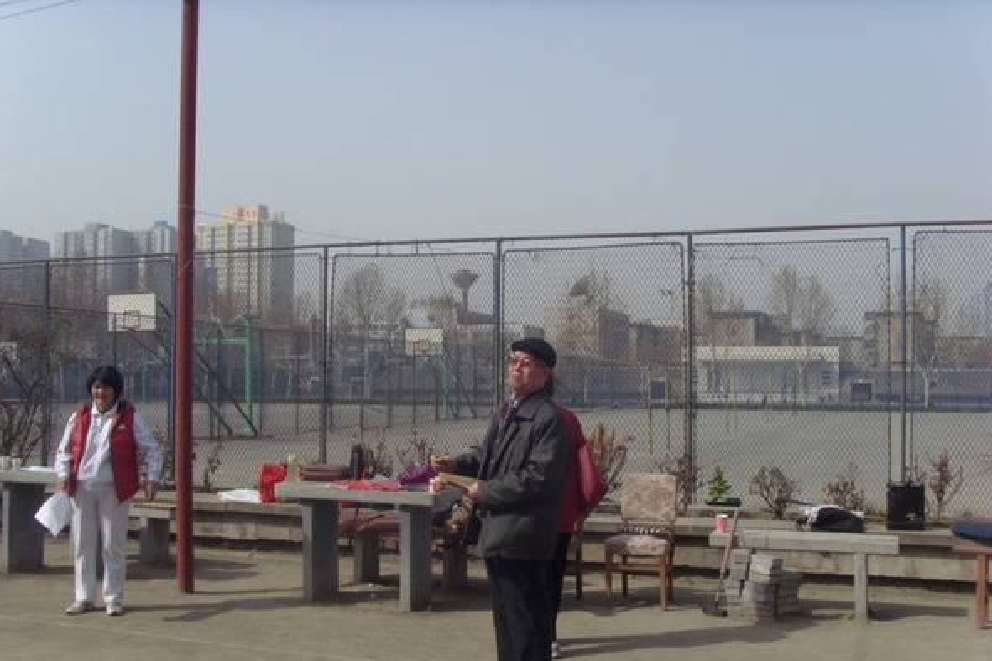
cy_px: 374
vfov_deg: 35.0
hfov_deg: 50.7
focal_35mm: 38
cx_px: 497
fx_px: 1047
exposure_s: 1/500
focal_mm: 6
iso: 80
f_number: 5.5
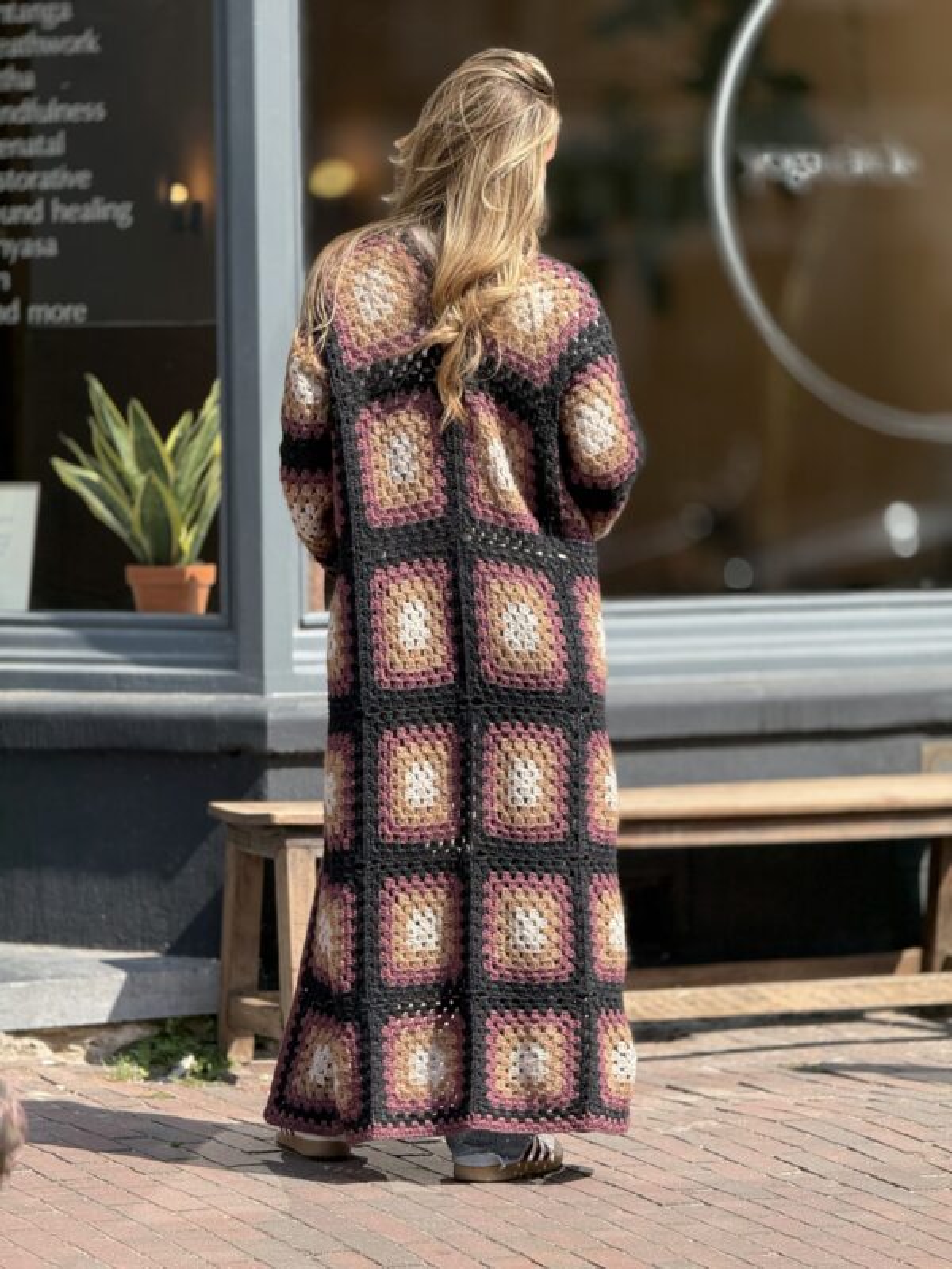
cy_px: 634
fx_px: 4400
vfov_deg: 16.4
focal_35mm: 120
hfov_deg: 12.3
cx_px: 476
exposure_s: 1/572
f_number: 2.8
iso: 64
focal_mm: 15.66
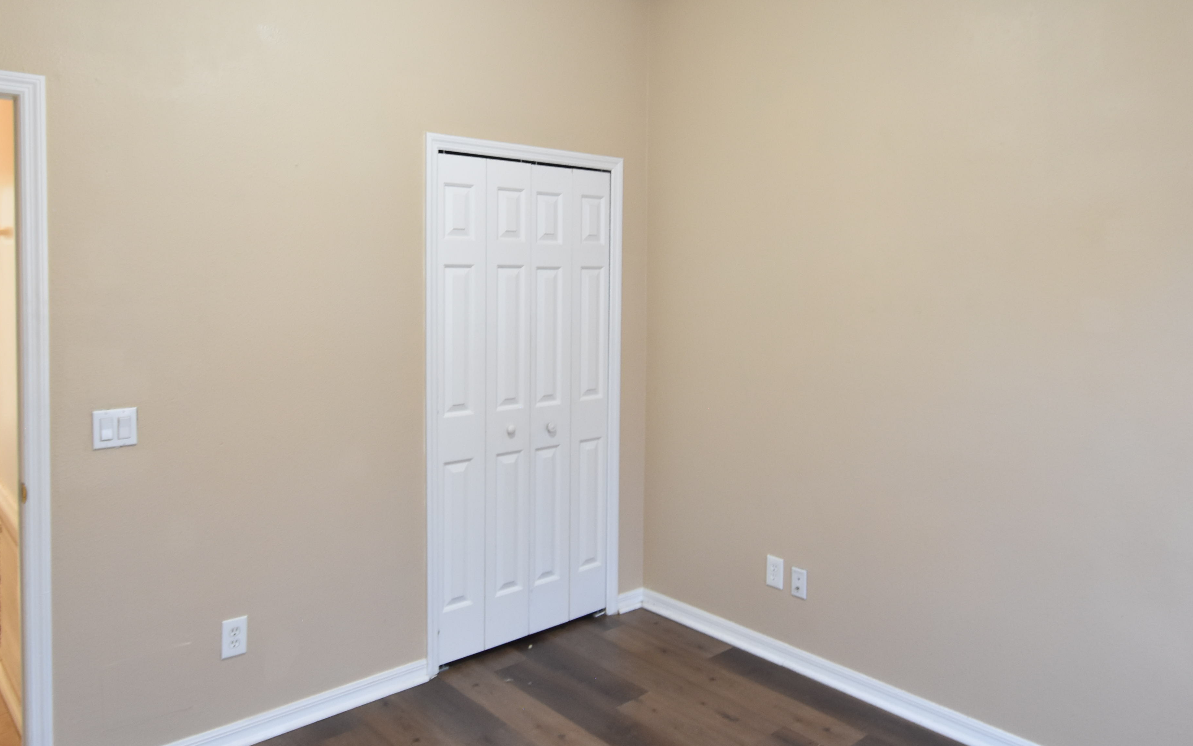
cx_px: 618
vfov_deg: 48.9
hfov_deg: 72.5
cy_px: 291
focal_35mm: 25
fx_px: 813
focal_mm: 10
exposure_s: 1/20
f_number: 3.5
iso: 800
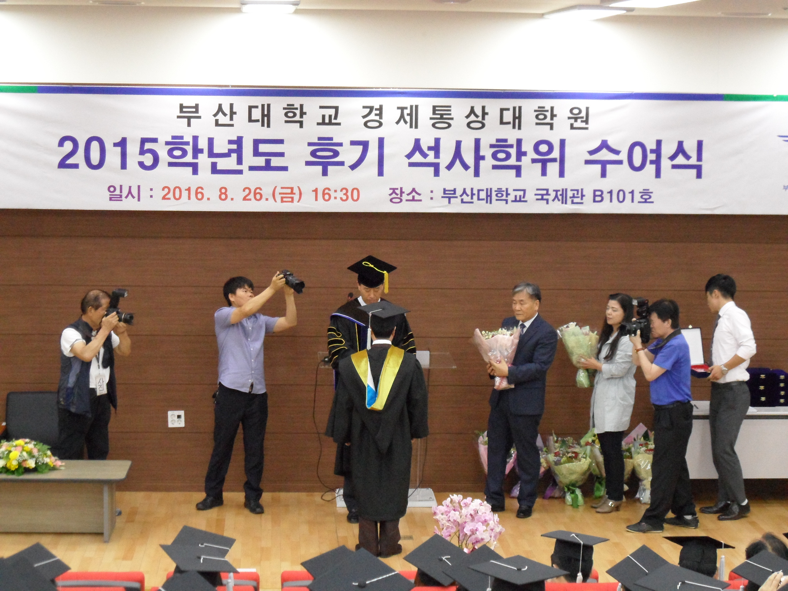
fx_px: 1821
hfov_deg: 24.4
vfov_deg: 18.4
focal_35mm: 80
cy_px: 296
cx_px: 394
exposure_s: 1/45
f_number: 4.2
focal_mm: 13.2
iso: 640
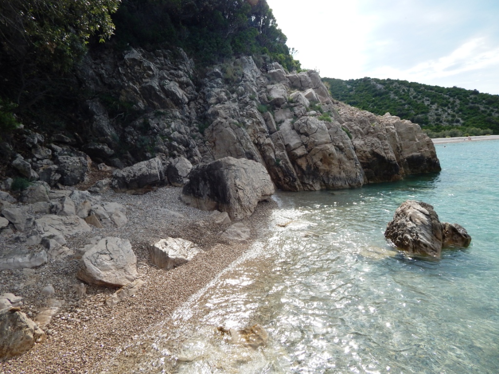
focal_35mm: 22
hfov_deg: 76.4
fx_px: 317
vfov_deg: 61.1
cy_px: 187
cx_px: 250
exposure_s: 1/400
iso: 125
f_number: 6
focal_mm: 4
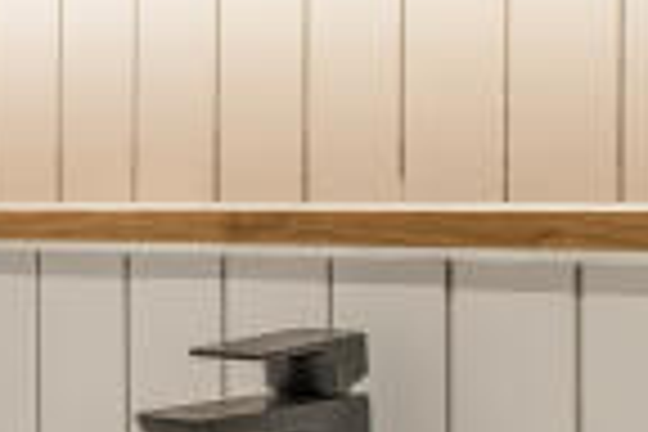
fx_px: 1926
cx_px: -603
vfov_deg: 12.8
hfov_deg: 15.6
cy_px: 191
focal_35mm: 107
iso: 200
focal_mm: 10
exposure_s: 1/4
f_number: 7.1
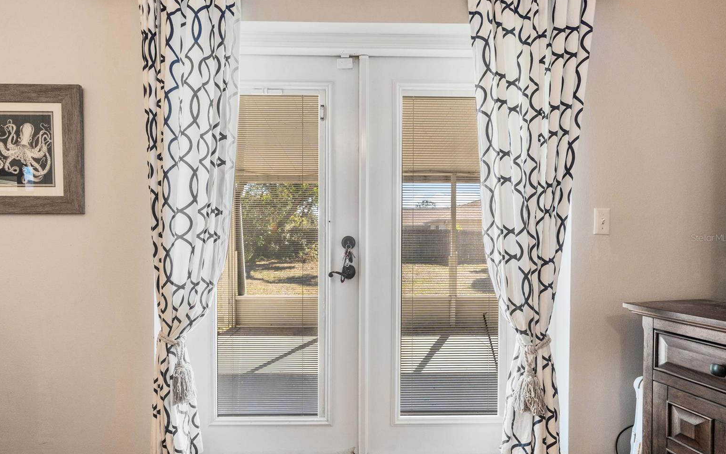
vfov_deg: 68.0
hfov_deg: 94.3
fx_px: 336
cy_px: 238
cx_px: 354
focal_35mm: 17
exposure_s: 1/8
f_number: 8
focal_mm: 16
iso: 200
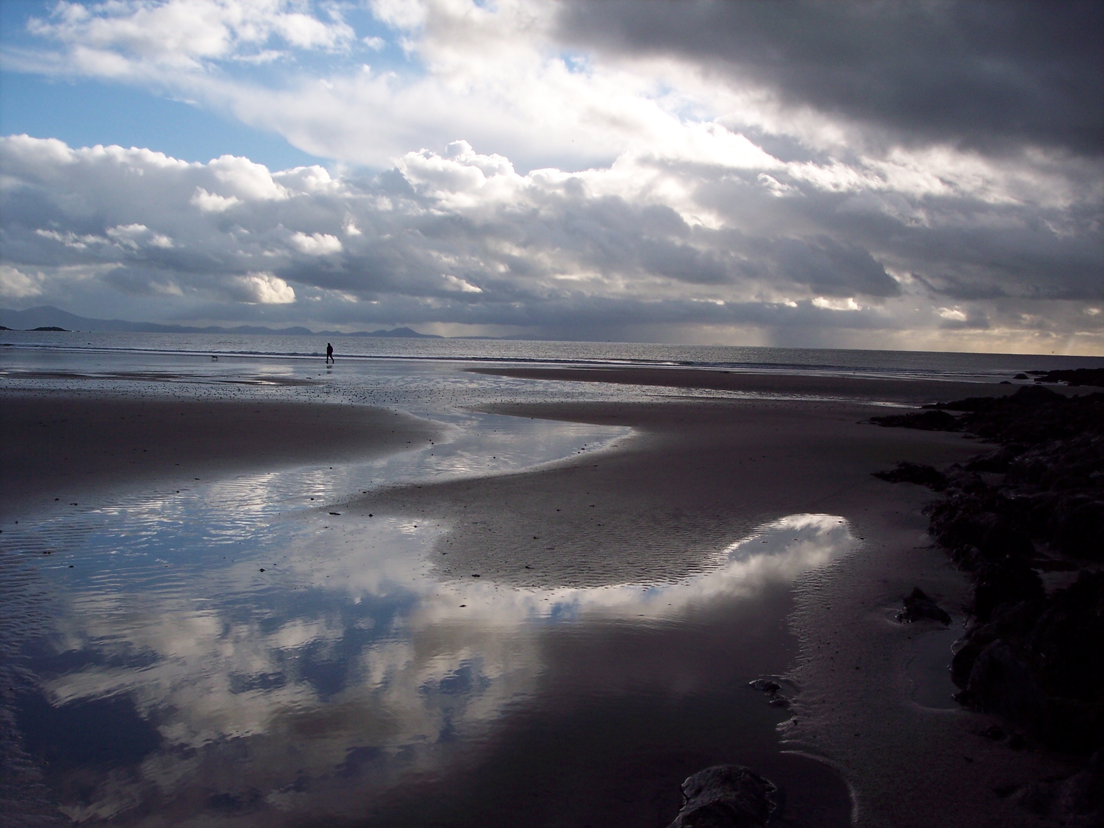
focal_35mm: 39
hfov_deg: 47.9
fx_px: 1244
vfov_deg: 36.8
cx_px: 552
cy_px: 414
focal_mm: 8
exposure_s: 1/500
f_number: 5.6
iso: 100
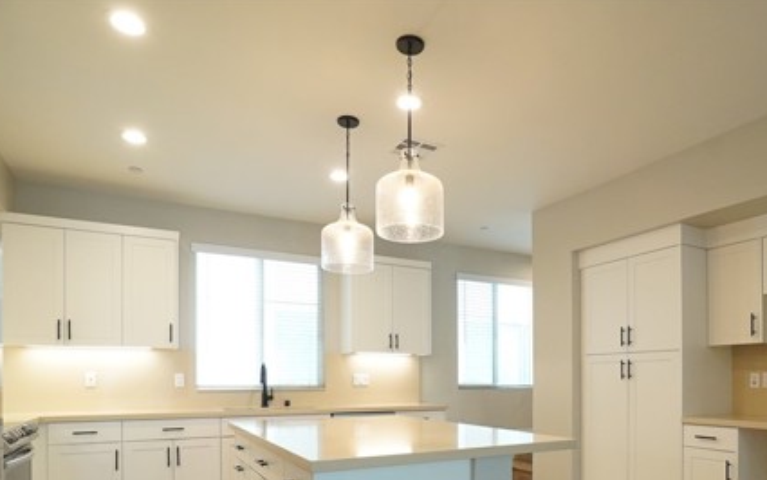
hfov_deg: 76.1
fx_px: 481
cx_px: 466
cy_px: 378
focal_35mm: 23
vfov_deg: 50.1
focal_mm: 10
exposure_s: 1/60
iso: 2000
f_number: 8
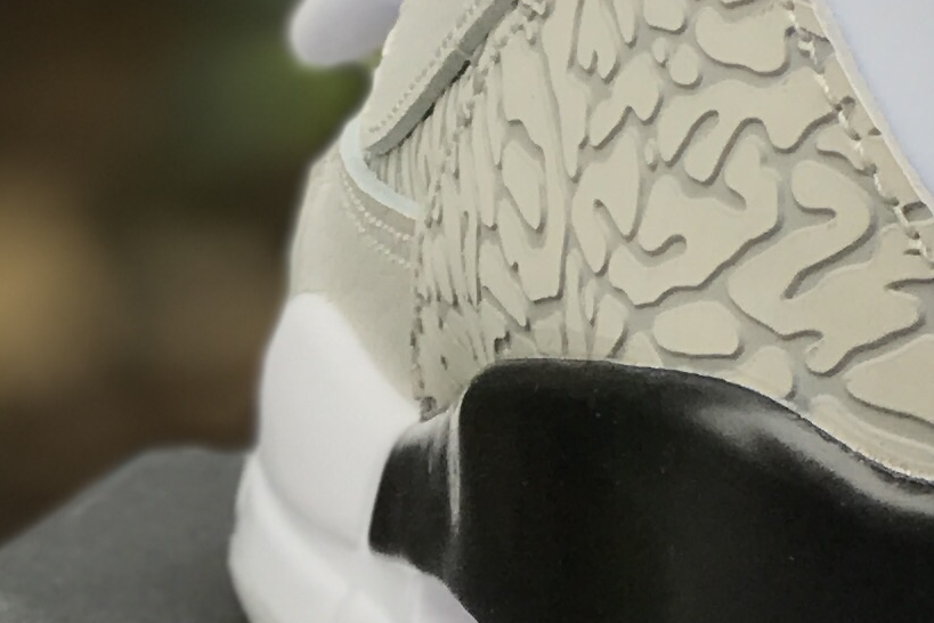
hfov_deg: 6.8
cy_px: -168
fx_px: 7575
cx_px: 1951
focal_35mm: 292
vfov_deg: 4.7
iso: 20
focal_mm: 6.6
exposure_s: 1/320
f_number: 2.8
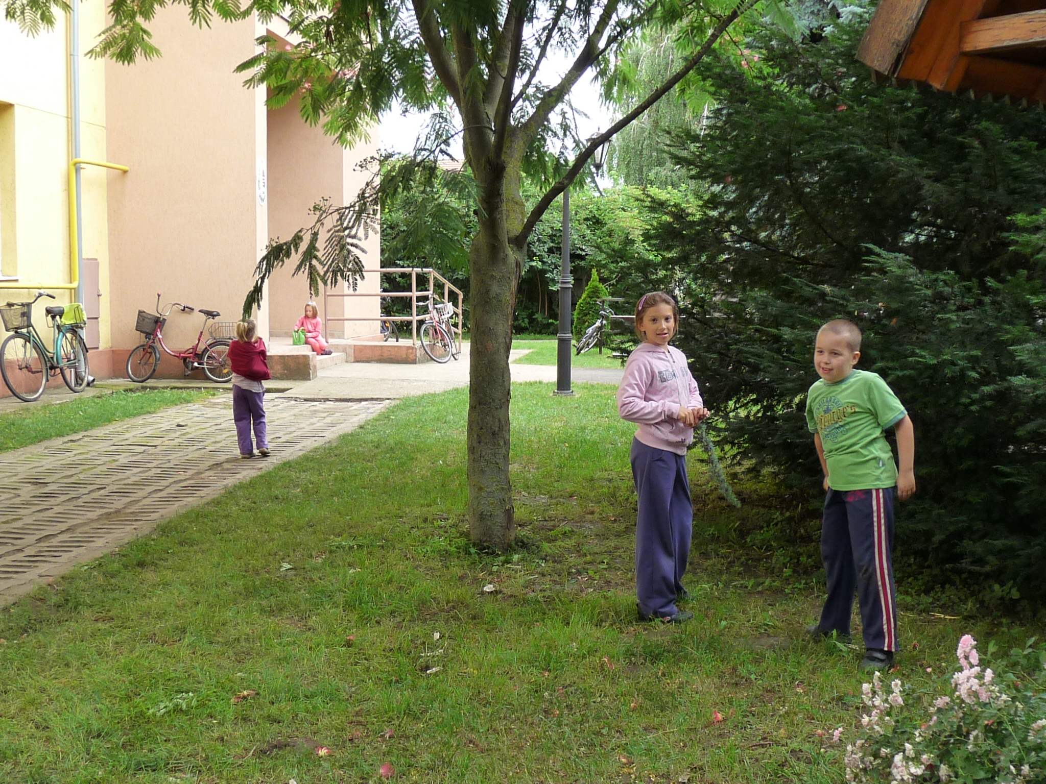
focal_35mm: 44
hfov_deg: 42.9
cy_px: 392
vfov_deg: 32.9
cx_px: 523
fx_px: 1330
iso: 160
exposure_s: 1/125
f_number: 3.2
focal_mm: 4.8
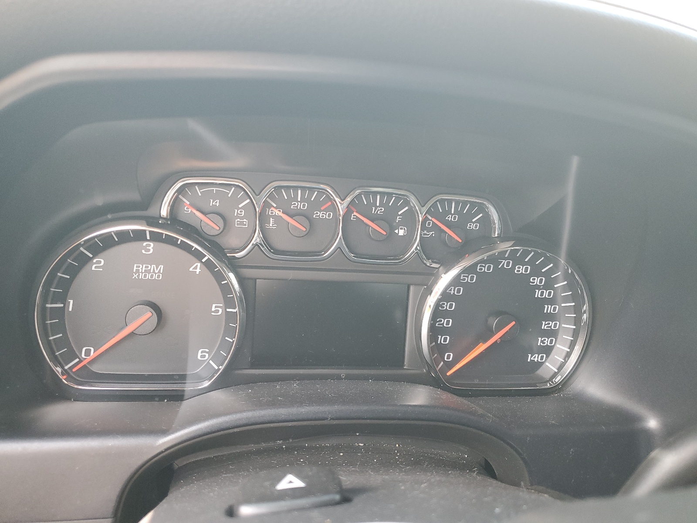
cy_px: 262
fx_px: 524
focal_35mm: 26
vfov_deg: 53.1
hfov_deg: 67.3
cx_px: 348
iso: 93
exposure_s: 1/120
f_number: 1.5
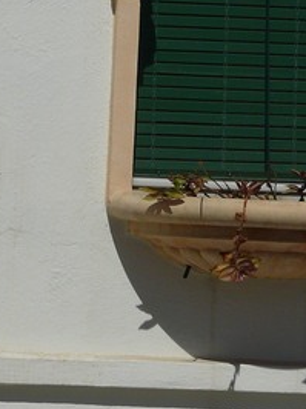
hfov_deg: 3.9
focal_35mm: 378
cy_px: 43
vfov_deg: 5.2
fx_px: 4462
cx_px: 237
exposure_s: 1/400
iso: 100
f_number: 8
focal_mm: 28.3
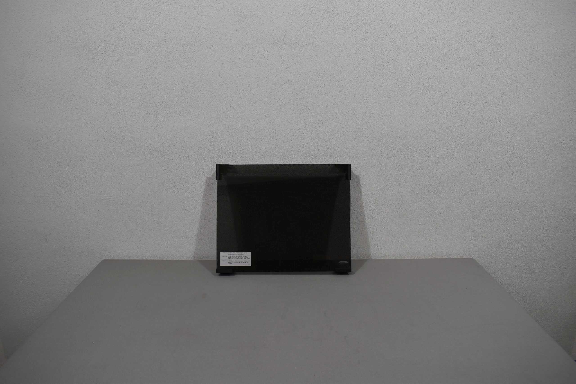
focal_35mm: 27
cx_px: 288
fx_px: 432
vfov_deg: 47.9
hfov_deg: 67.4
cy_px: 192
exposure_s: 1/125
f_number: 5.6
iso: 280
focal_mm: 18
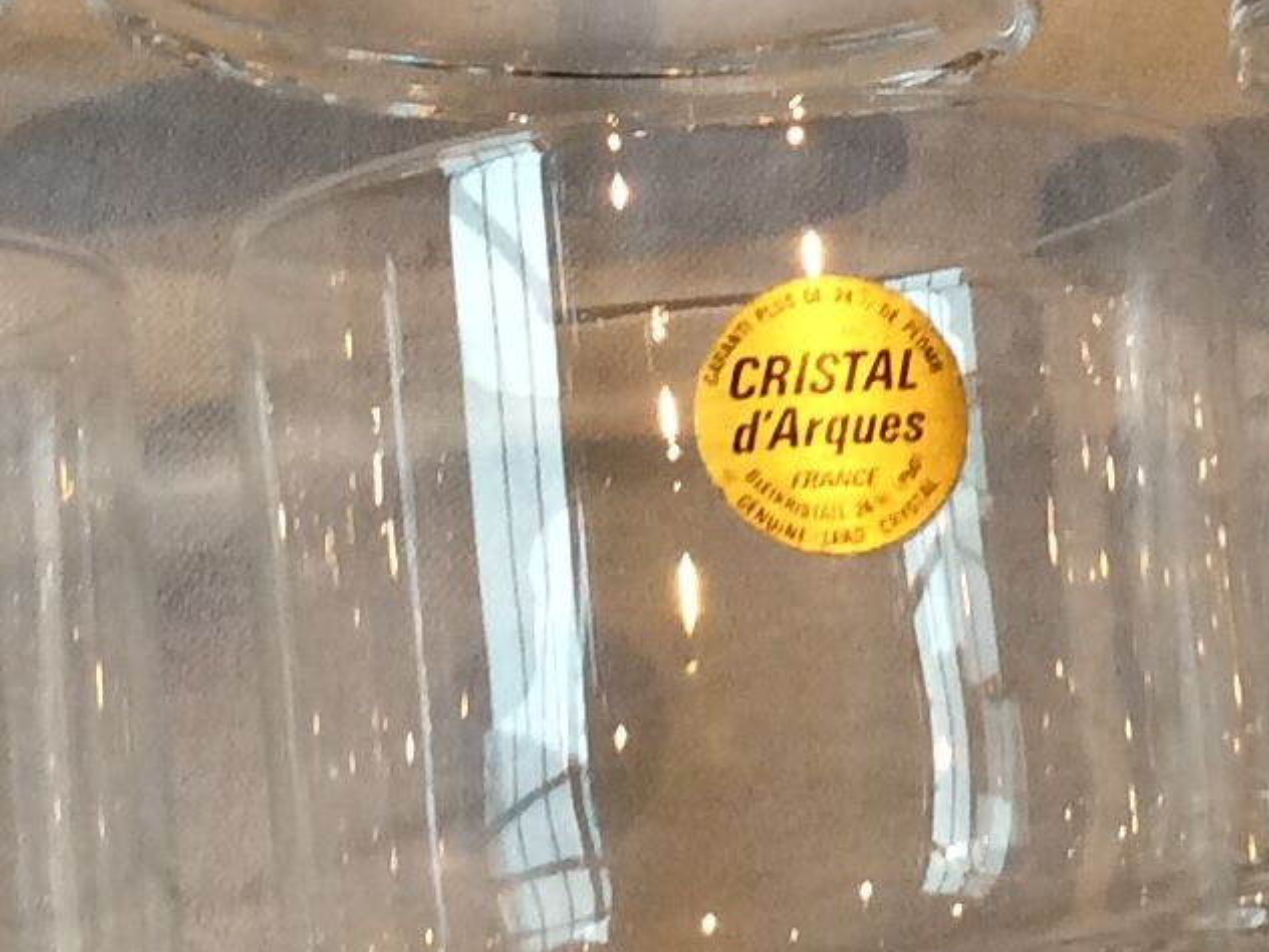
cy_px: 301
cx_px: 900
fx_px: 4802
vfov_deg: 11.3
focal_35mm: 131
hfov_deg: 15.0
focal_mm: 3.3
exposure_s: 1/25
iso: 80
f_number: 2.4
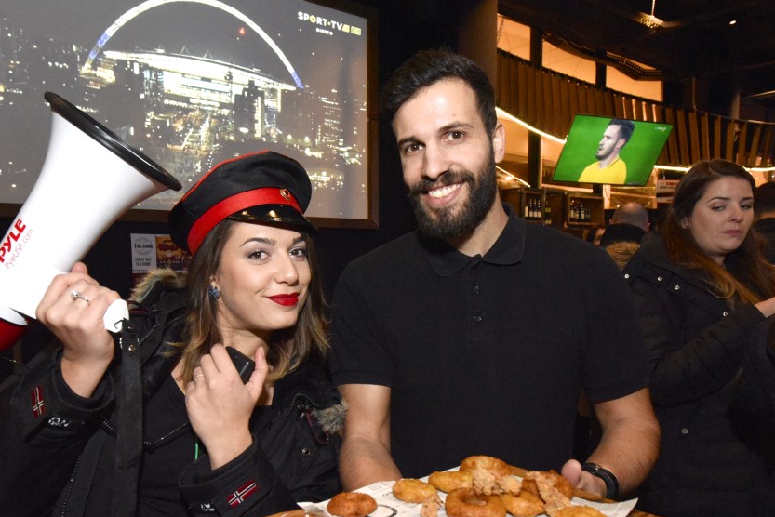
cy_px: 317
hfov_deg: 63.5
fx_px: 624
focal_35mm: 29
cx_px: 346
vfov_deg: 44.7
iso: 6400
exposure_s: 1/80
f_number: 7.1
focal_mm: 21
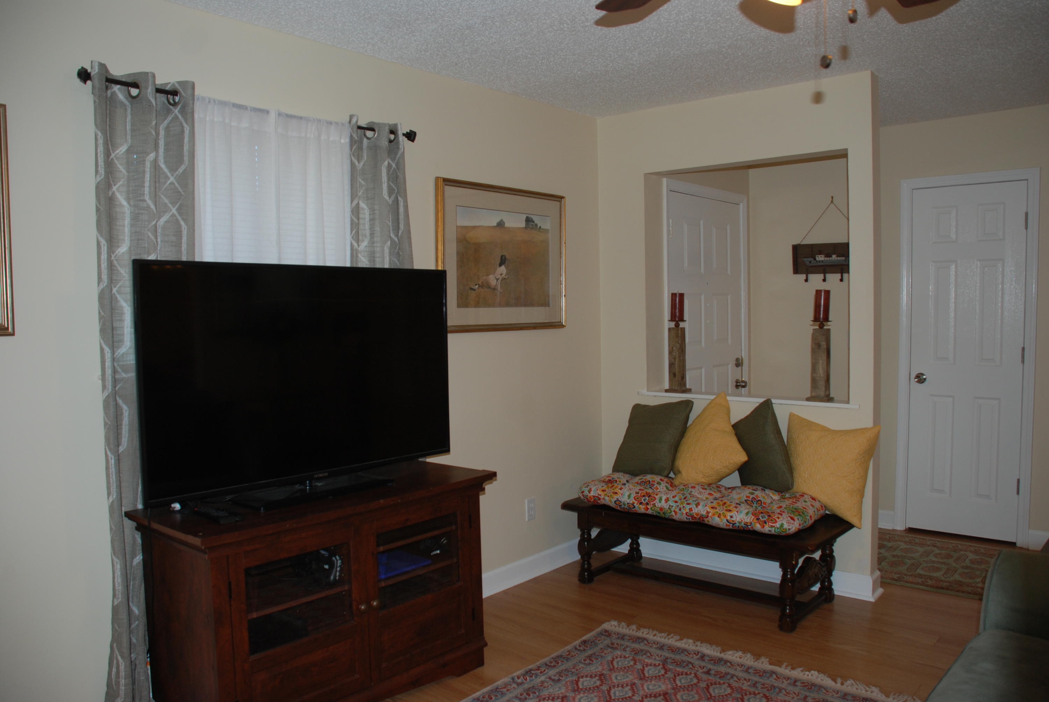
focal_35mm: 30
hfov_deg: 61.9
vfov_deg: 43.7
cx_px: 524
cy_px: 351
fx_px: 875
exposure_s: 1/60
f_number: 3.8
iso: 200
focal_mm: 20
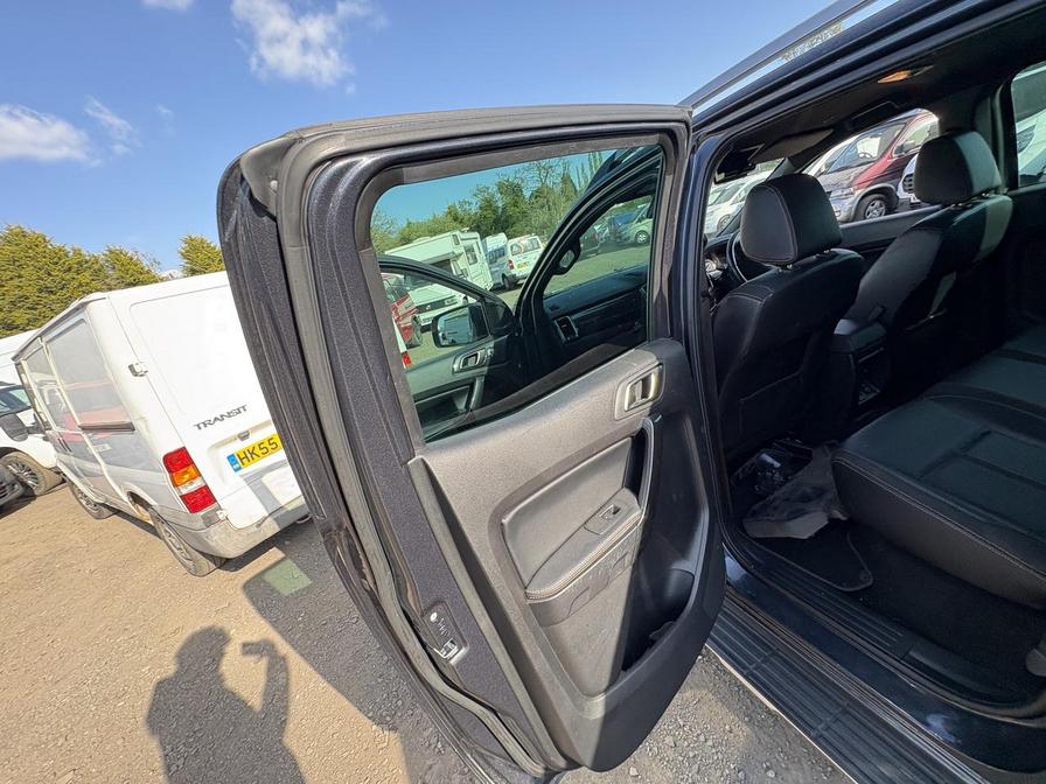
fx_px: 423
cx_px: 523
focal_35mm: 14
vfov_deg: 85.7
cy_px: 392
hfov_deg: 102.1
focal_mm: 2.22
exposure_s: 1/138
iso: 40
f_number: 2.2
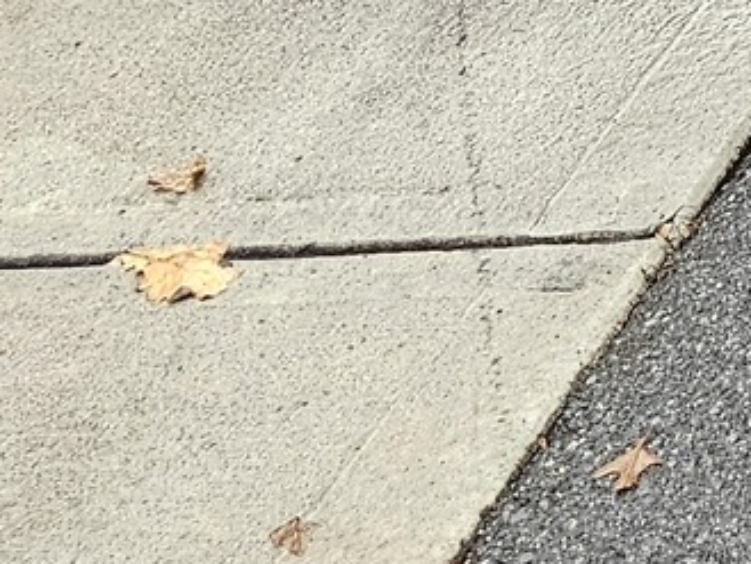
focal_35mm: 143
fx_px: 3104
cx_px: 2002
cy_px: -1167
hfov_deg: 10.9
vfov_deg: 8.5
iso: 250
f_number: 1.7
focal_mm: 6.3
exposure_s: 1/207
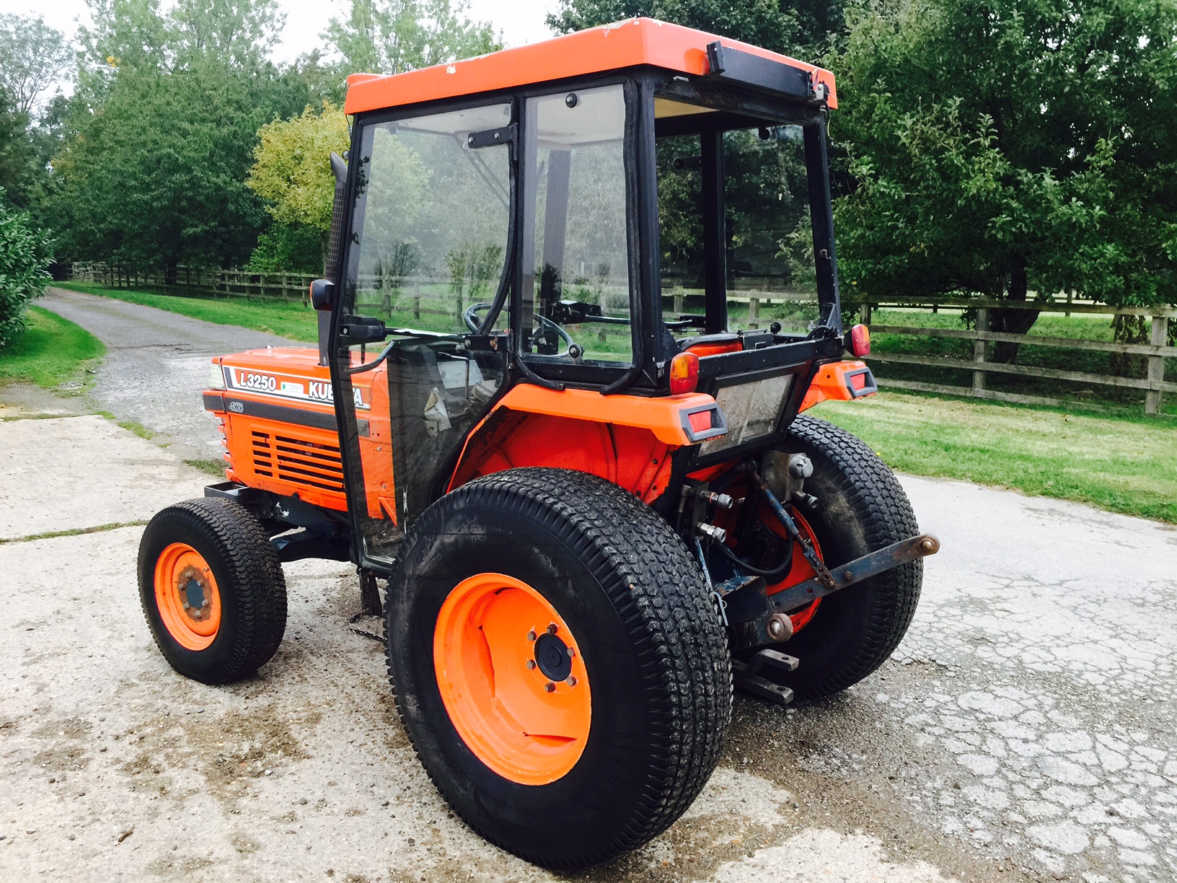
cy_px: 442
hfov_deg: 61.7
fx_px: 986
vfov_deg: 48.2
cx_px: 588
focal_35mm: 29
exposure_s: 1/33
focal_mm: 4.15
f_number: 2.2
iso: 50
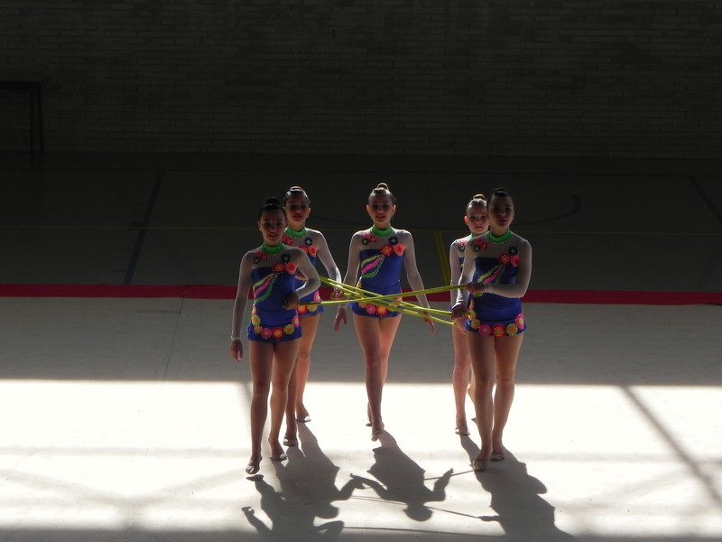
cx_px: 361
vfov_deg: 10.3
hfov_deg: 13.7
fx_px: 3003
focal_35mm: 144
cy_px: 271
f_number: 5.6
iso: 160
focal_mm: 25.7
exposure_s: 1/266
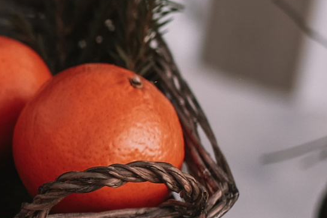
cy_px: 215
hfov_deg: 9.0
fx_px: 1916
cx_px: -387
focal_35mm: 211
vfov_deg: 6.5
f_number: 2
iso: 200
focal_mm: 30
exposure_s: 1/1600
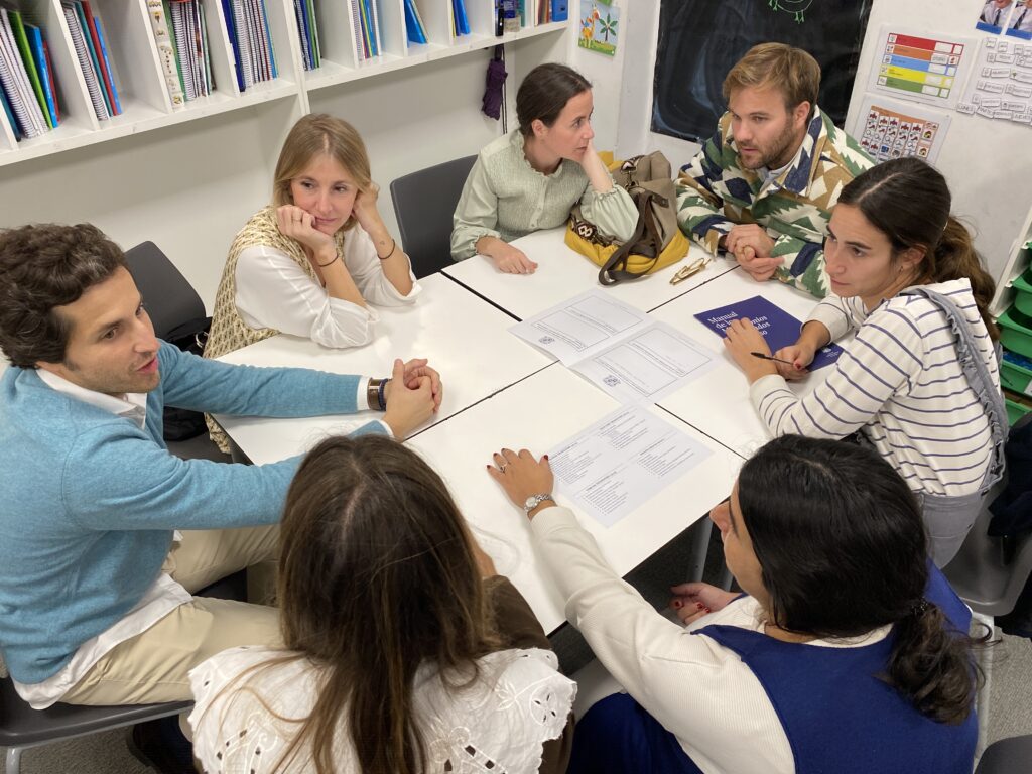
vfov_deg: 53.1
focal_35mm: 26
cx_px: 516
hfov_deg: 67.3
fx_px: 775
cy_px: 387
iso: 125
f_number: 1.8
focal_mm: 4.25
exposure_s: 1/100
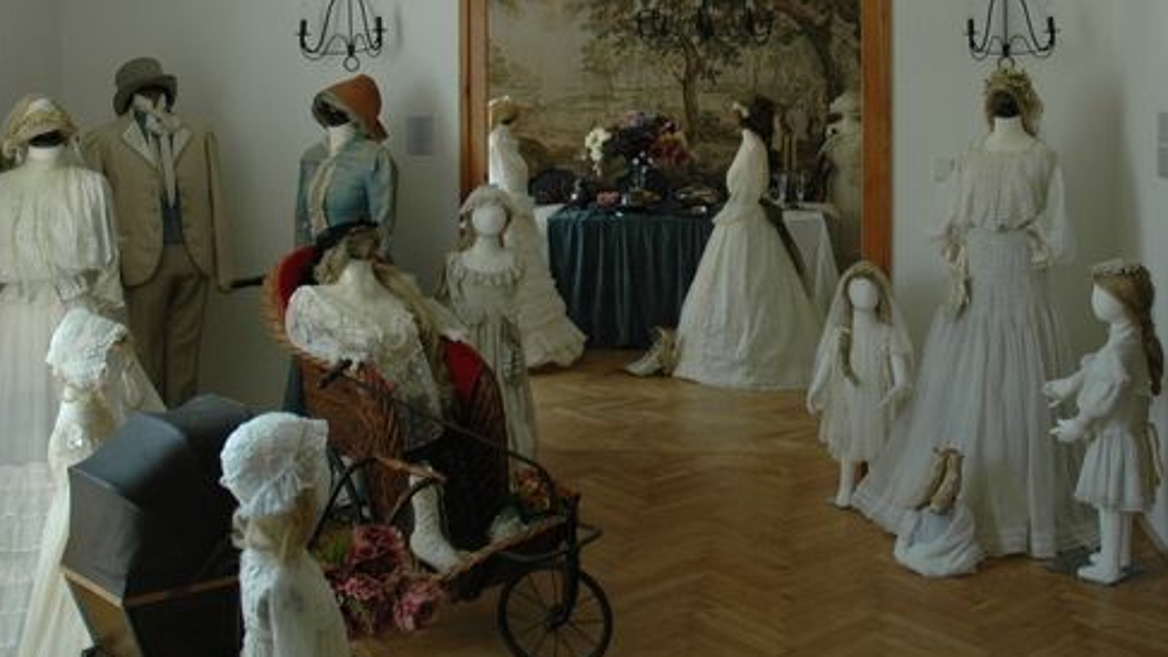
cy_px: 282
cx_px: 571
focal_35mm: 29
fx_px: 898
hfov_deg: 66.1
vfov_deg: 40.1
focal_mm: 18
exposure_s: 1/80
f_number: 4.5
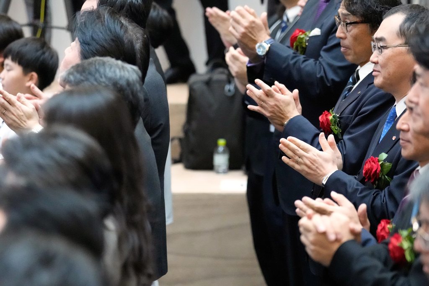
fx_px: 1966
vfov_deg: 8.3
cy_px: 143
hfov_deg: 12.5
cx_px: 214
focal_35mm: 165
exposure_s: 1/250
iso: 10000
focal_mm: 110
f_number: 2.8
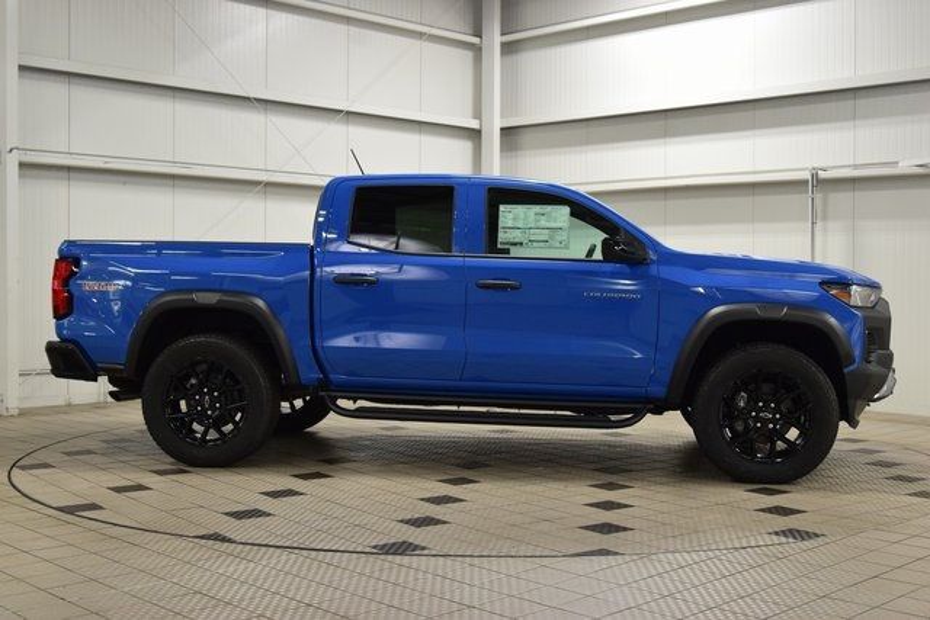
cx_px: 465
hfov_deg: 42.3
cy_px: 310
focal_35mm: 46
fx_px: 1201
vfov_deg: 29.0
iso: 1600
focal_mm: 31
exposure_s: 1/60
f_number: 7.1
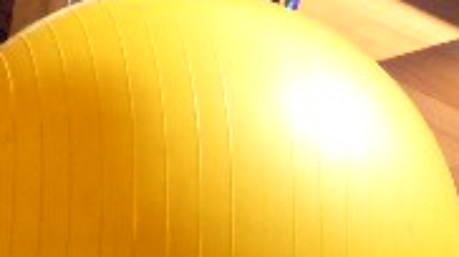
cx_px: -204
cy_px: -262
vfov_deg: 8.5
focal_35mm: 134
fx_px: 1629
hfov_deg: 15.0
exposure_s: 1/500
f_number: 2.6
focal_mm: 5.8
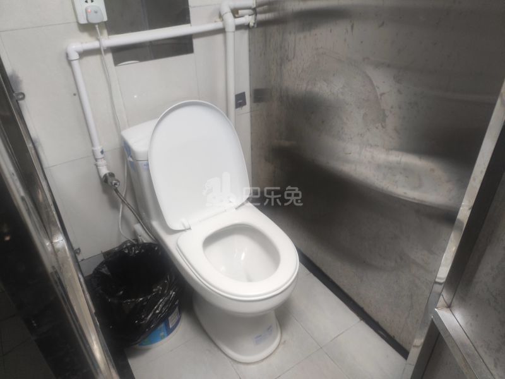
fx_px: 365
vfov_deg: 54.9
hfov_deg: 69.4
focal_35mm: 25
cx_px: 252
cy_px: 190
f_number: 1.79
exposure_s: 1/33
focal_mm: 4.74
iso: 1067
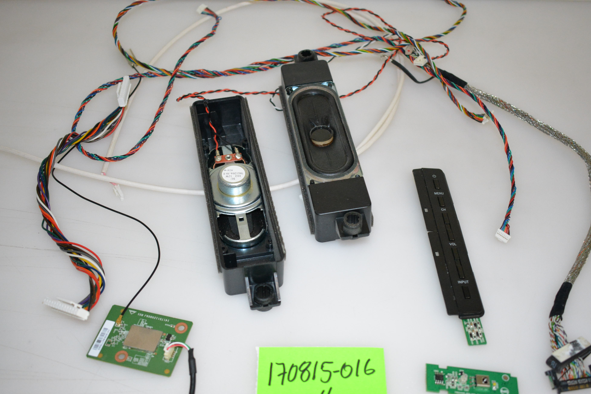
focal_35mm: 40
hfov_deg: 48.9
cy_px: 220
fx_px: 650
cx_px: 313
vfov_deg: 33.7
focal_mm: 23
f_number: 3.8
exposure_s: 1/200
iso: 2000
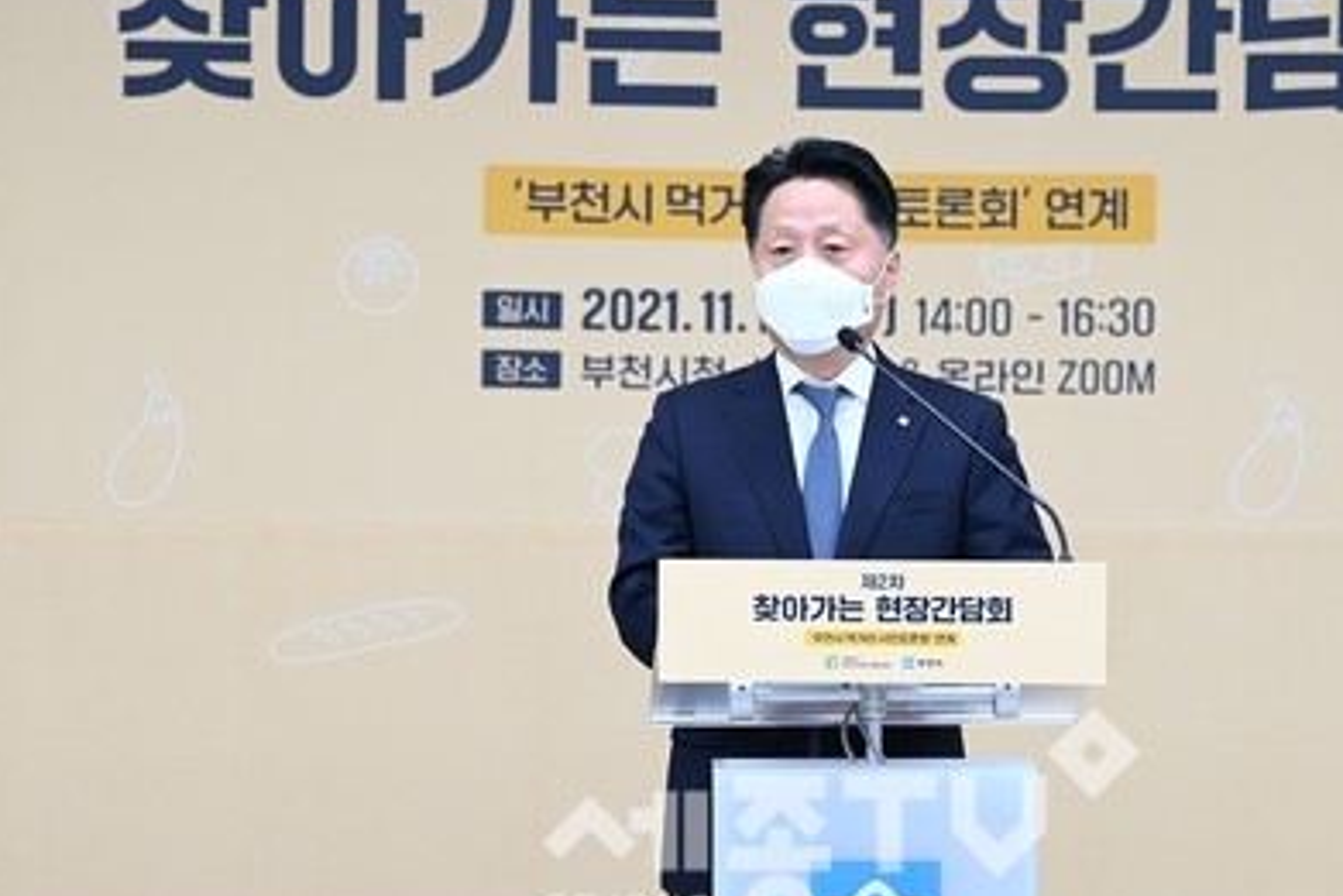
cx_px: 790
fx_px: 6642
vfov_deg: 7.7
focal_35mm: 178
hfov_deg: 11.5
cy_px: 312
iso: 1000
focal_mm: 116
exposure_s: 1/320
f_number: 2.8
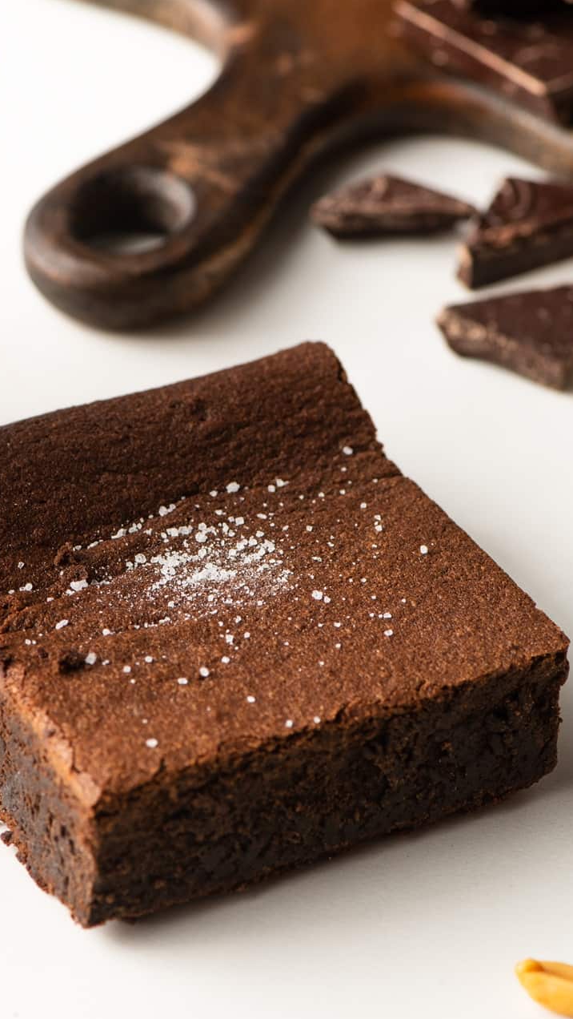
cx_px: 173
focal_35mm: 166
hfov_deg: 7.3
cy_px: 512
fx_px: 4481
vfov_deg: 13.0
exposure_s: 1/125
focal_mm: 105
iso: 250
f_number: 9
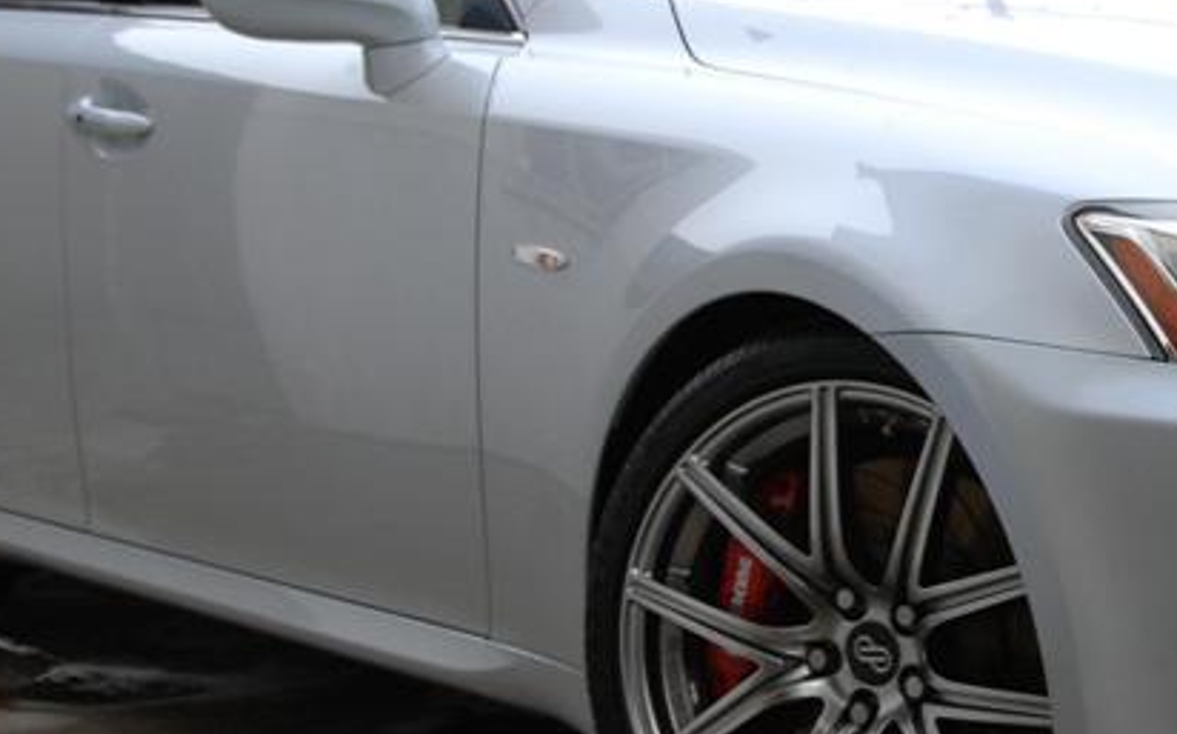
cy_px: 213
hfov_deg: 20.7
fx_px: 3174
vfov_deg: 13.2
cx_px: 1014
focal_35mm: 99
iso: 400
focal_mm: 26
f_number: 4
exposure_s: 1/400
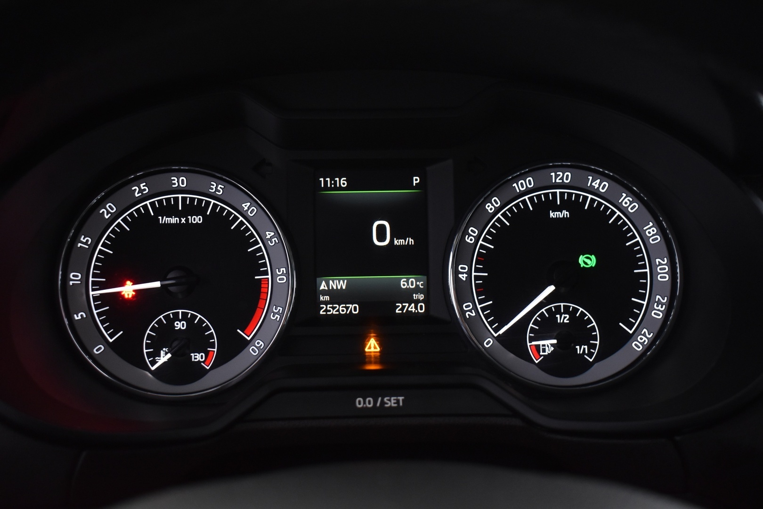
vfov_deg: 29.9
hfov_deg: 43.6
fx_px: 954
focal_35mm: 45
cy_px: 254
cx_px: 382
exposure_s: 1/15
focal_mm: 30
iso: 1250
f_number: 5
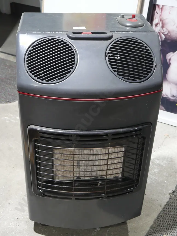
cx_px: 88
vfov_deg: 39.6
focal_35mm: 48
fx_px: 327
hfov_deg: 30.3
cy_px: 118
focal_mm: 24
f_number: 5.6
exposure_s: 1/60
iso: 1600
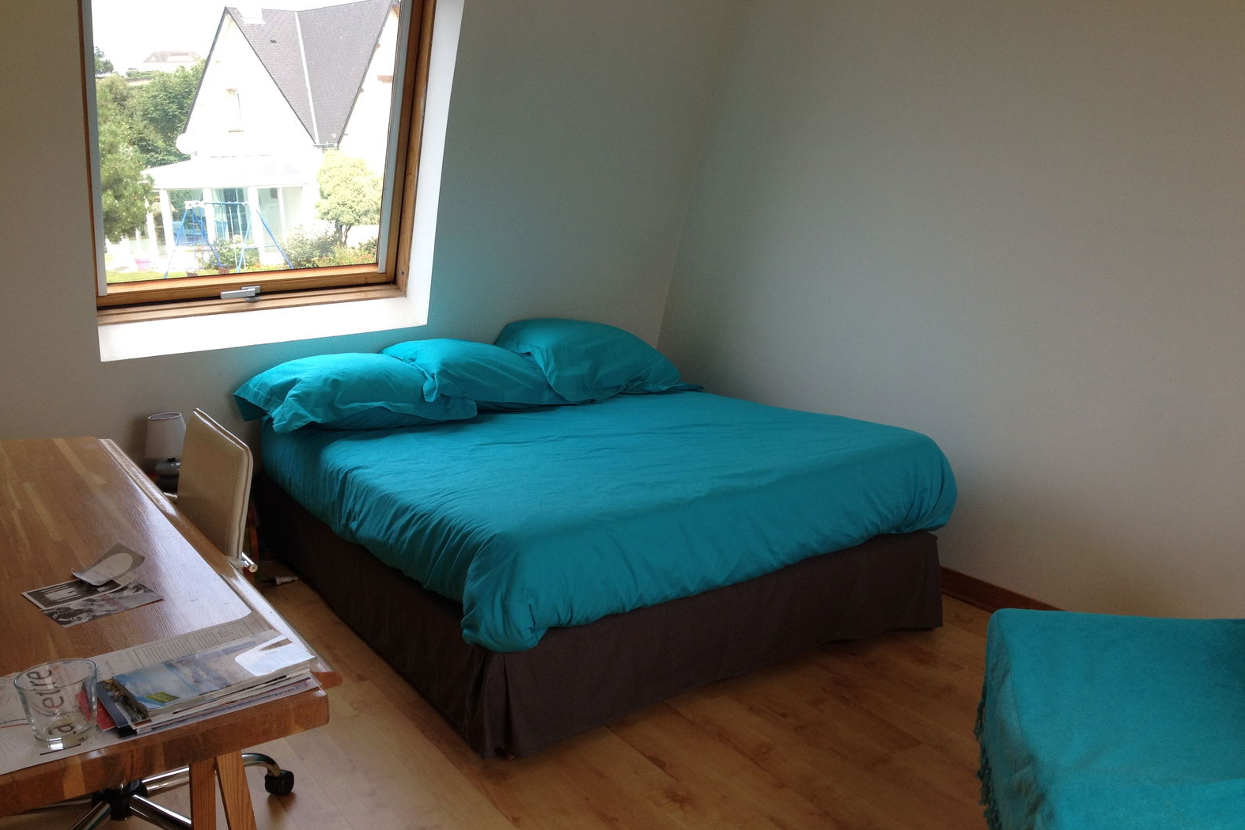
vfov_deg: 35.9
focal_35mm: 37
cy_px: 460
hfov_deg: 51.9
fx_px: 1279
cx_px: 617
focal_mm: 4.28
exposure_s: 1/241
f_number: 2.4
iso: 50
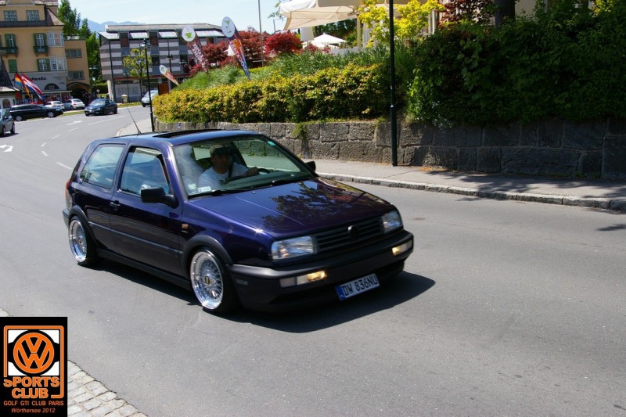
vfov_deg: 36.9
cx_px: 313
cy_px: 208
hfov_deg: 53.1
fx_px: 626
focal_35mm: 36
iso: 200
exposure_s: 1/180
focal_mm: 24
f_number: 8
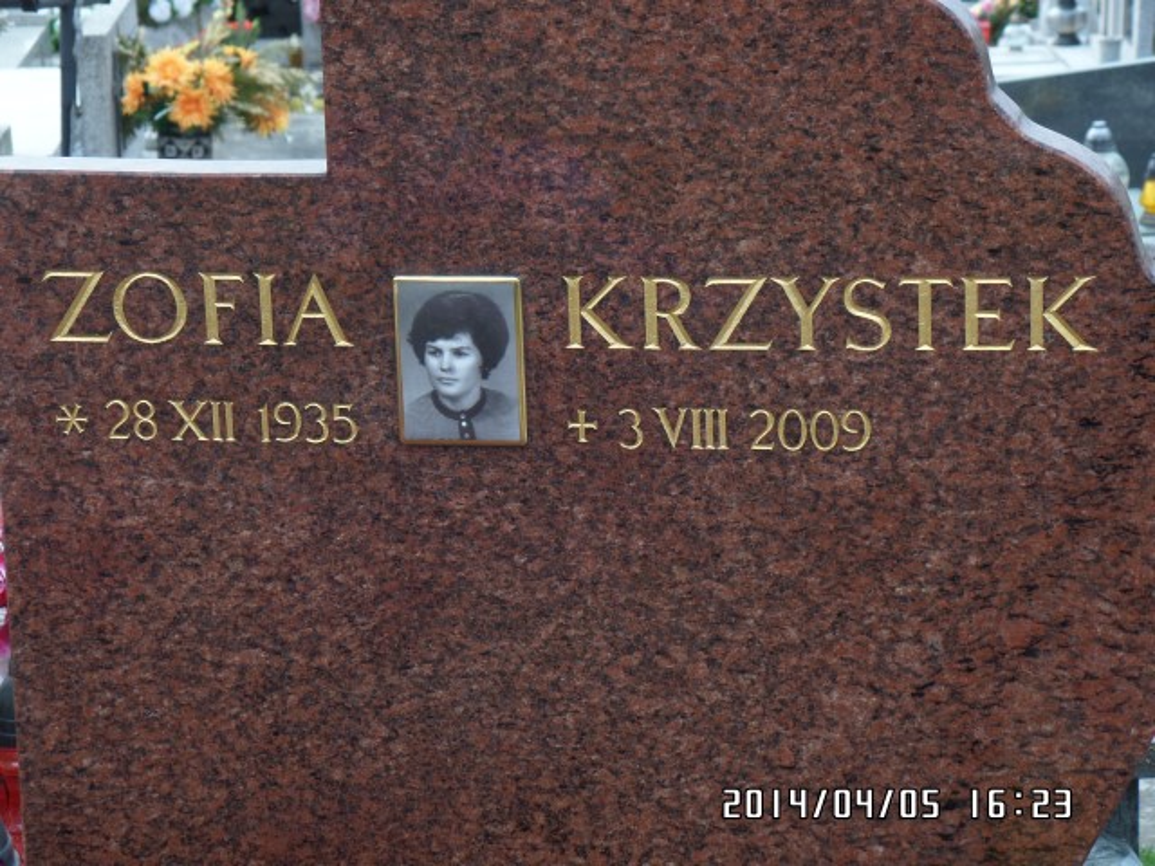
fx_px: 3804
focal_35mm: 114
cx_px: 578
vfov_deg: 13.0
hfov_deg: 17.3
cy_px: 433
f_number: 4
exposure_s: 1/60
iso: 100
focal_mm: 20.3
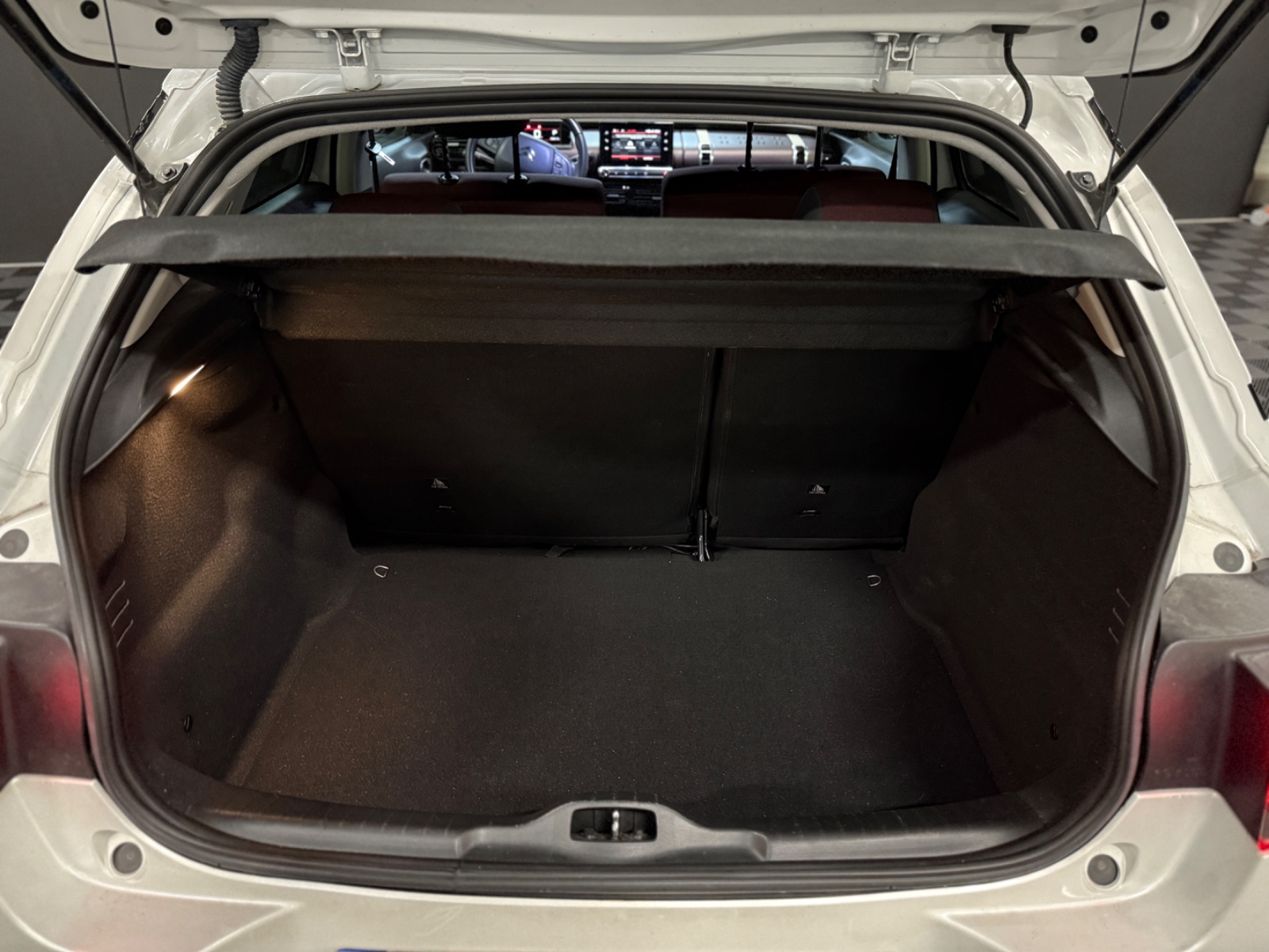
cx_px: 634
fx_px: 880
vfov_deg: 56.8
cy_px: 476
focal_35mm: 24
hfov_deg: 71.6
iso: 1600
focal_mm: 6.76
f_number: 1.78
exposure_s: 1/25
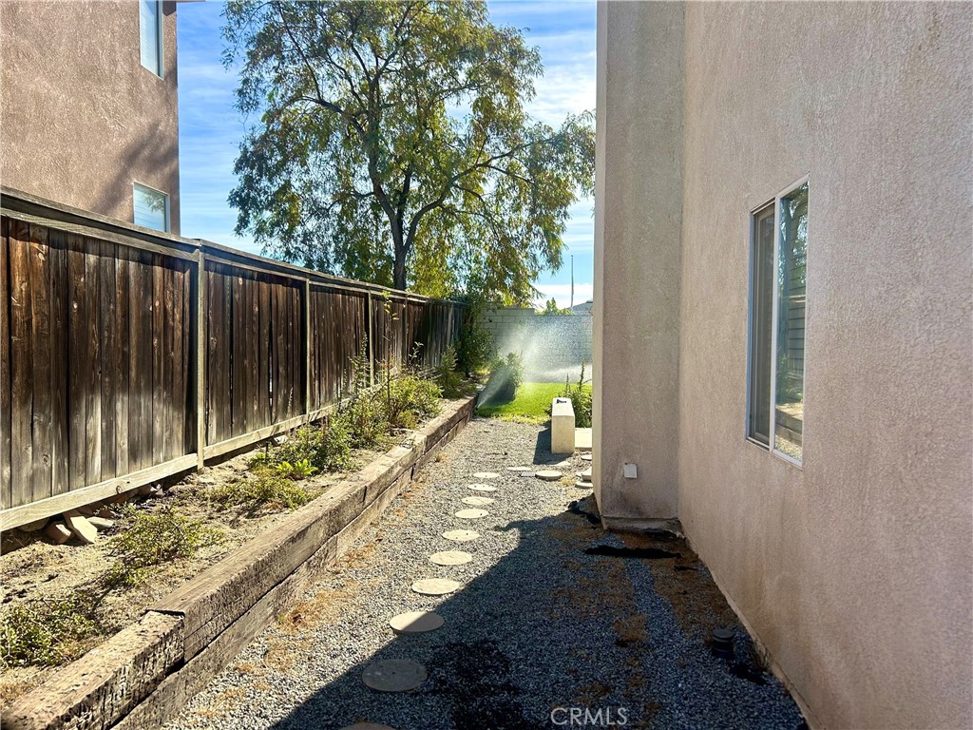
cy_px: 365
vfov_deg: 53.1
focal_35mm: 26
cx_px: 486
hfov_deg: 67.3
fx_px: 731
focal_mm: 5.7
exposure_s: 1/2208
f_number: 1.5
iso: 50
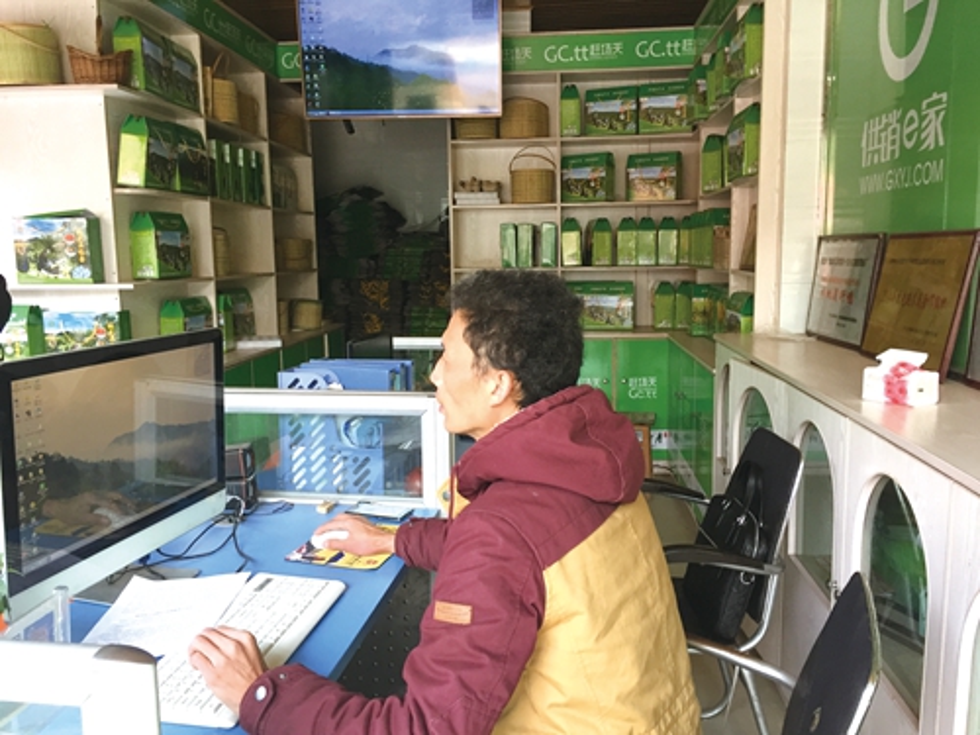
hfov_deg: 61.7
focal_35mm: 29
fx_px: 821
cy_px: 368
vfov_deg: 48.2
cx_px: 490
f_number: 2.2
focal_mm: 4.15
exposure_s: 1/33
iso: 50
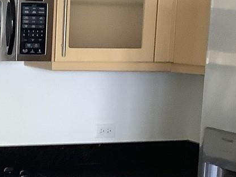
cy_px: 174
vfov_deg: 12.4
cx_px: 28
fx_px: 804
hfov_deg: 16.5
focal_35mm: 118
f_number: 2.4
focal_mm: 3.3
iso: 250
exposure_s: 1/60
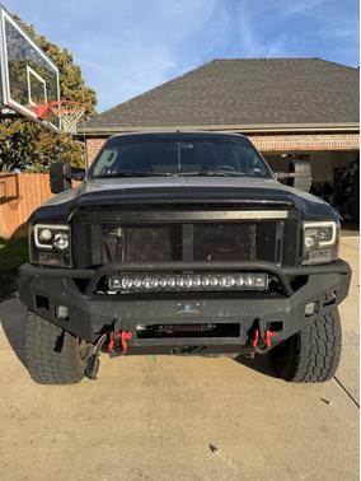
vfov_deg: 71.6
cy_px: 240
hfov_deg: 56.9
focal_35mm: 24
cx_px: 180
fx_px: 333
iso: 80
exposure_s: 1/2000
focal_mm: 6.76
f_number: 1.78
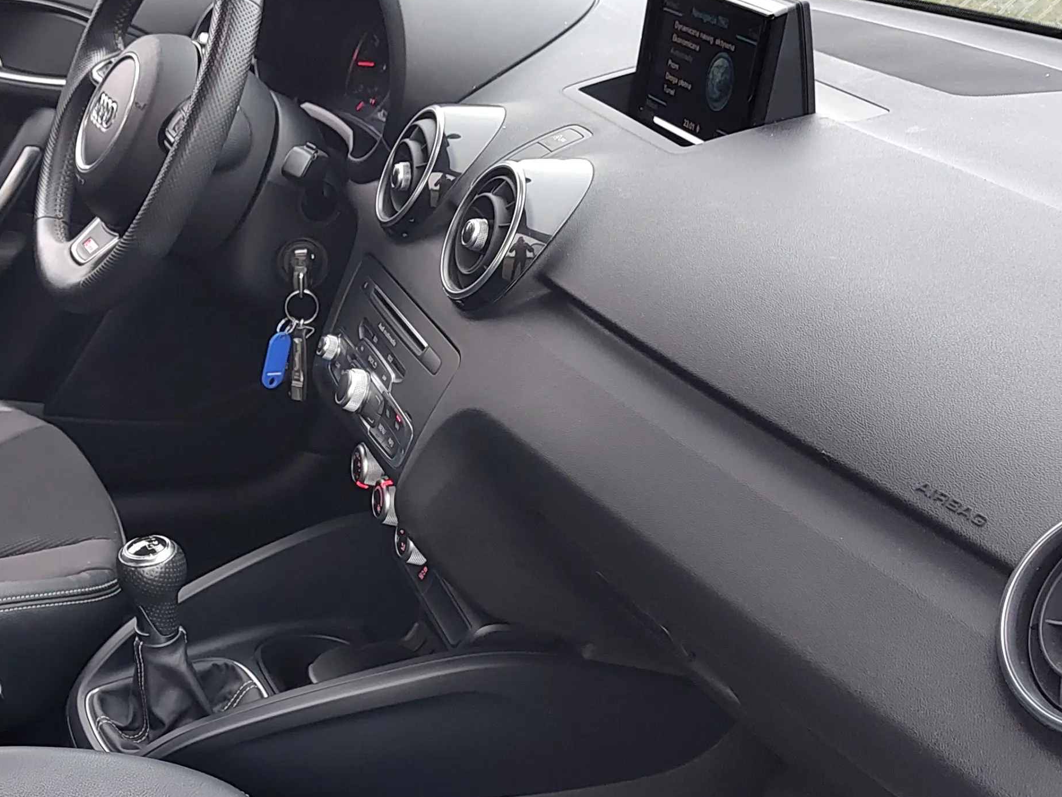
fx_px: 1473
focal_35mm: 48
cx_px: 174
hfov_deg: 37.8
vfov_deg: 29.7
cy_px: 621
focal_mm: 5.56
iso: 348
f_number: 1.8
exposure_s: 1/50
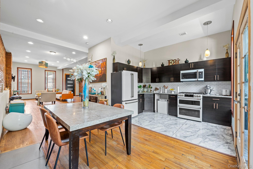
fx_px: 98
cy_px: 84
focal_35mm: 14
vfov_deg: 81.2
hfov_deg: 104.3
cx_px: 126
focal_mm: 14
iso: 200
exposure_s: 1.3
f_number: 10
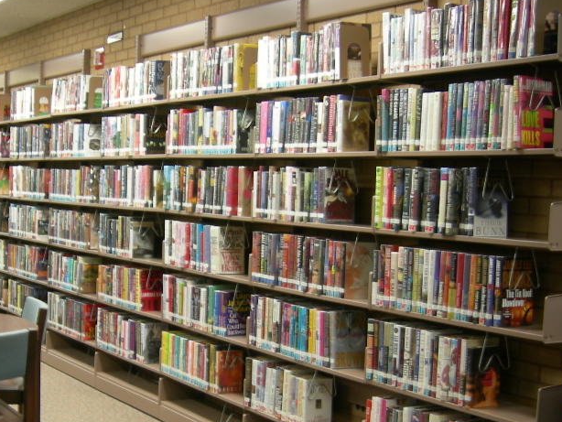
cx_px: 164
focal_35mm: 60
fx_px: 974
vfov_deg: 24.4
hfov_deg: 31.8
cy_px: 268
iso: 64
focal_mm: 7.5
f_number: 2.7
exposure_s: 1/8.8
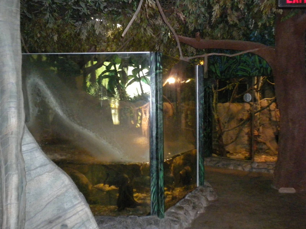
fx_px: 327
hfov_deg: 50.1
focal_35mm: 37
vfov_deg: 38.7
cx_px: 153
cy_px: 114
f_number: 3.5
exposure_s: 1/30
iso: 800
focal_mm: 6.6
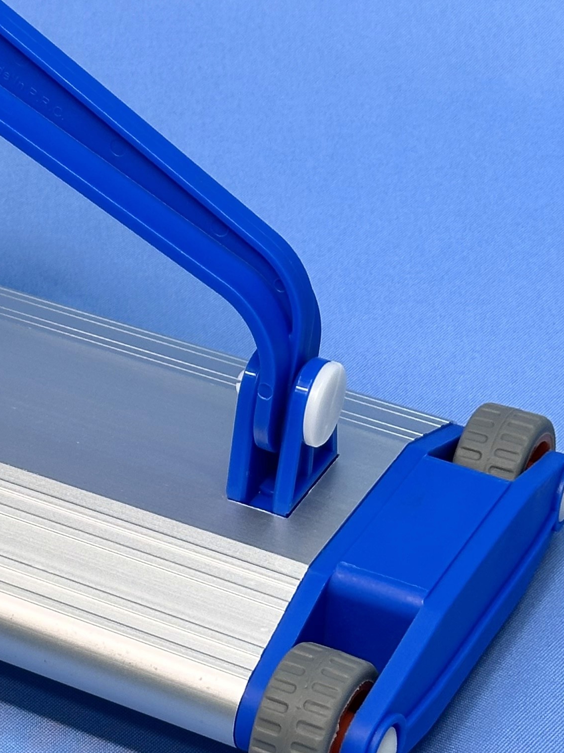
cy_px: 251
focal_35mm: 128
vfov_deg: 15.4
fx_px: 2781
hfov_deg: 11.3
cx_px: -127
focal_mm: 6.86
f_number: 1.78
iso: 50
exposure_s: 1/100
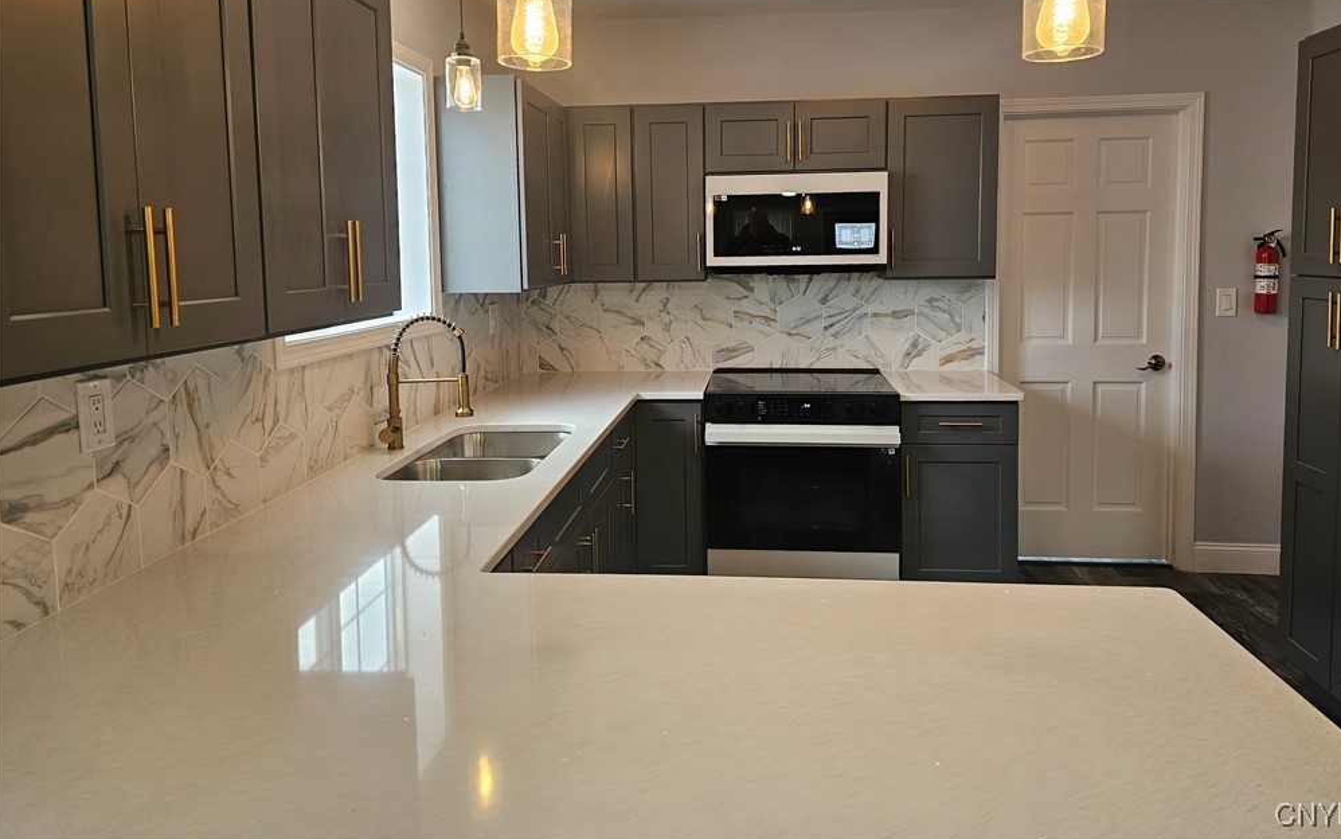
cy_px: 327
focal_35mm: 25
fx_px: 914
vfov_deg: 48.9
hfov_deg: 72.5
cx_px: 681
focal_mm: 6.3
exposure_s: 1/120
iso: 125
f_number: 1.7
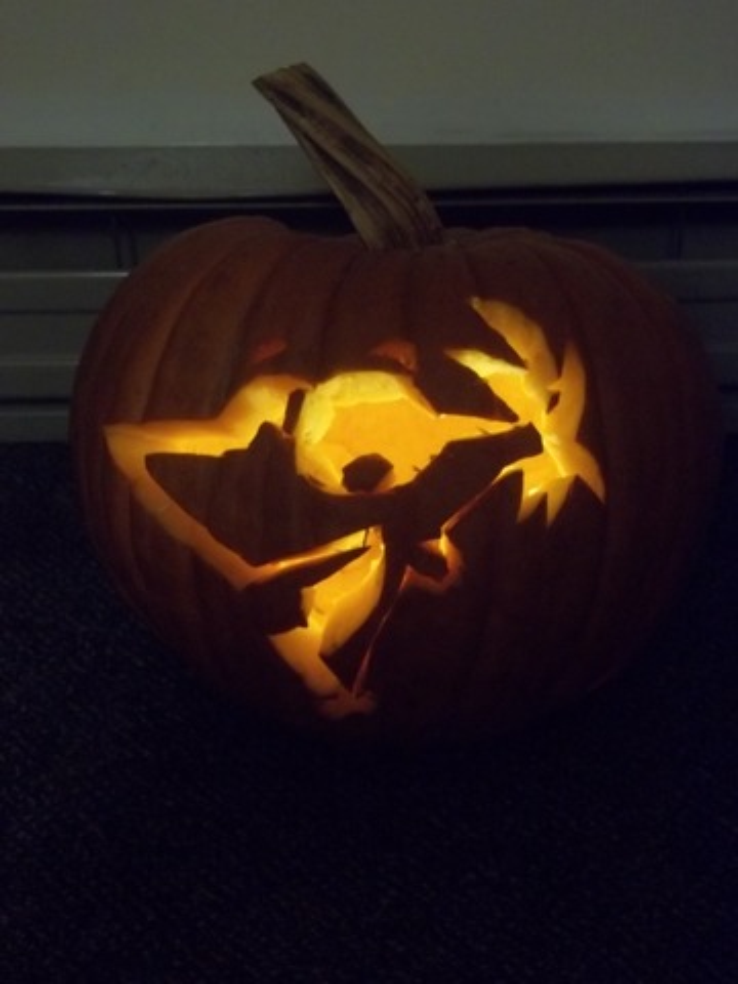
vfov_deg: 30.7
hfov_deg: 23.3
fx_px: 1791
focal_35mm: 63
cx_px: 369
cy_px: 492
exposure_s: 1/10
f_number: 4
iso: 400
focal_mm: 11.3
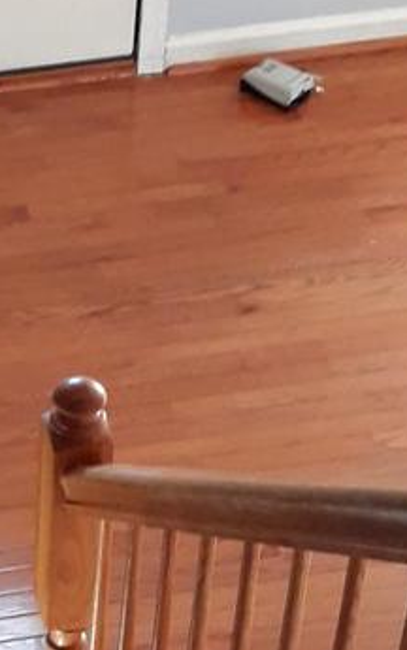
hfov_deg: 9.7
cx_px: -200
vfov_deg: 15.7
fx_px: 2340
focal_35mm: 132
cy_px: 529
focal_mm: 3.7
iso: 200
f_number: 1.7
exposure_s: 1/25
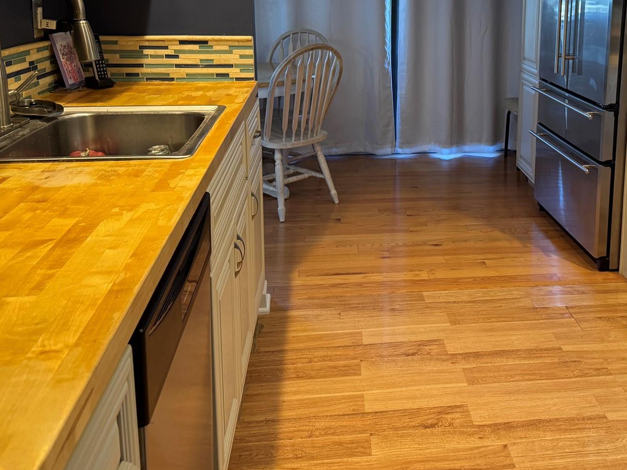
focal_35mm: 39
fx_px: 706
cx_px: 442
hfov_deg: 46.7
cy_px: 117
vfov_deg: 36.0
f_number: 1.78
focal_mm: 6.76
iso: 320
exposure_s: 1/60
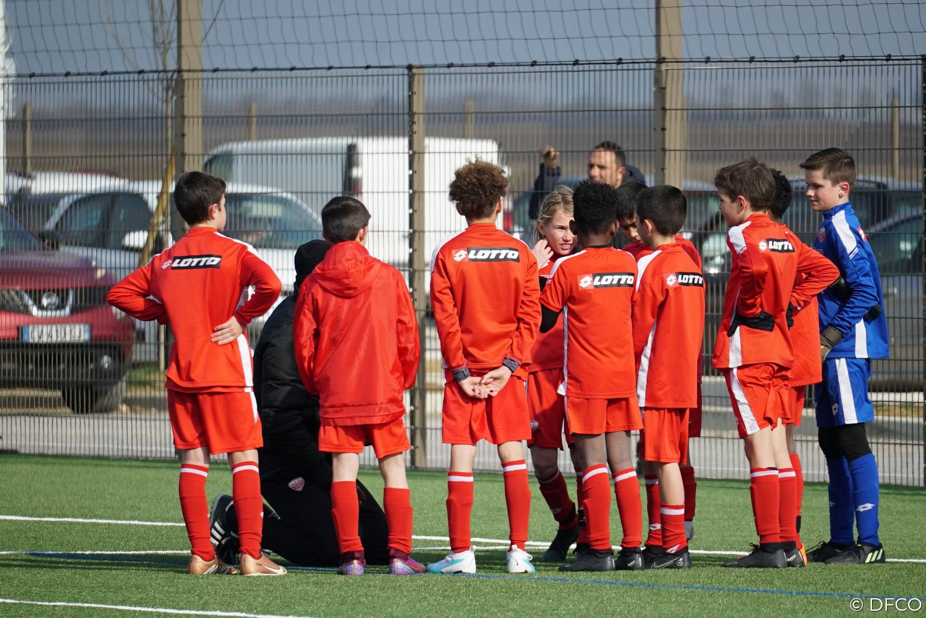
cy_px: 309
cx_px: 463
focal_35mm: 475
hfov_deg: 4.3
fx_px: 12223
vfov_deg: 2.9
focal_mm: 317
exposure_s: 1/2000
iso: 500
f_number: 6.3
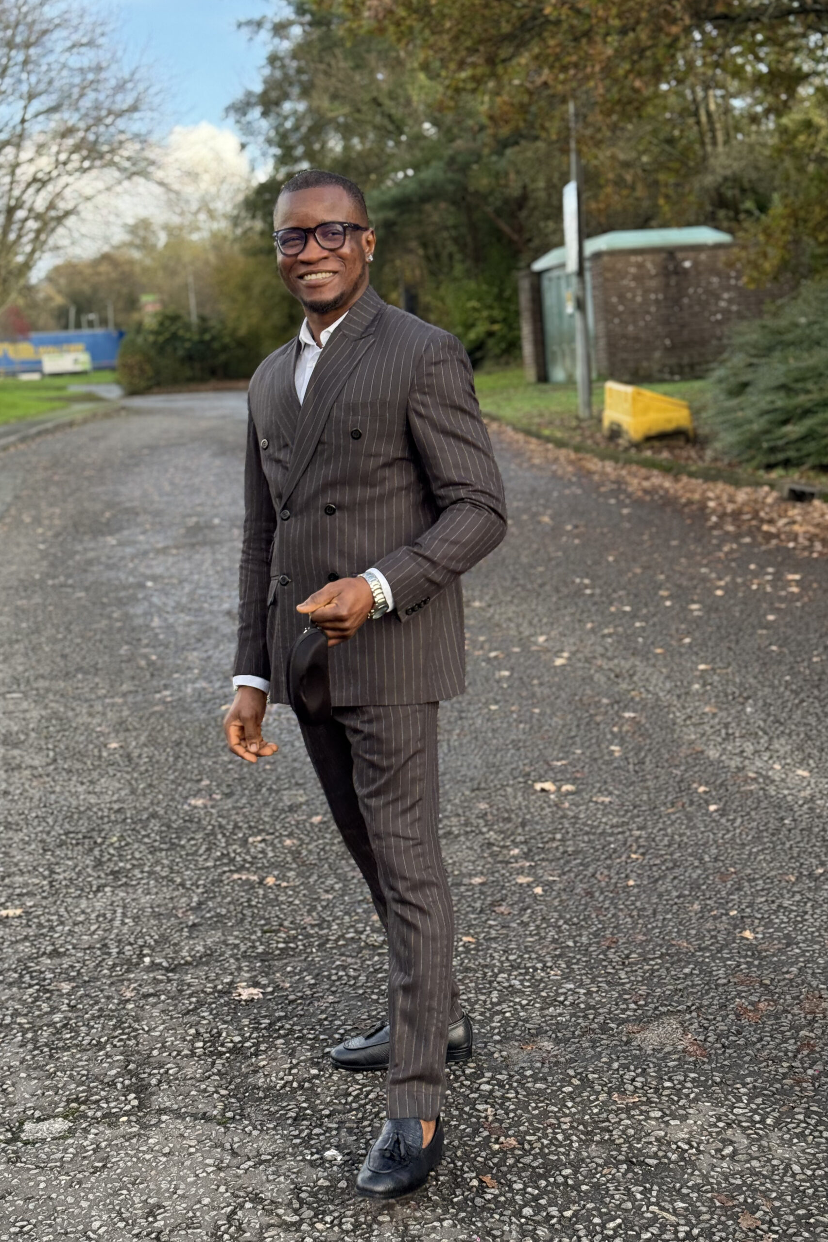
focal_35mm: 50
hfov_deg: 27.0
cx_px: 404
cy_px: 621
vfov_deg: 39.6
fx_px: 1725
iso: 80
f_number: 1.78
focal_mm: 6.76
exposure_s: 1/242
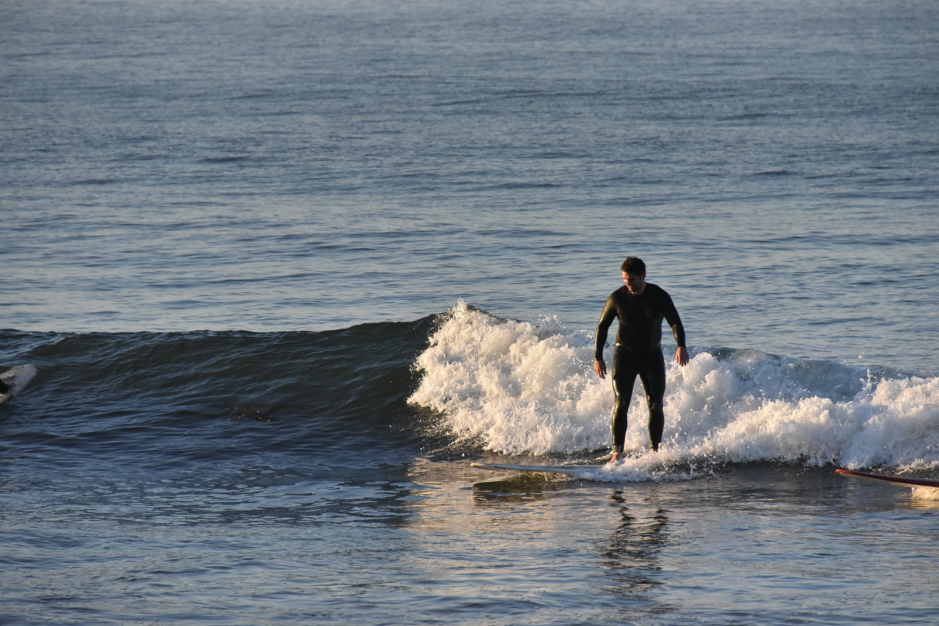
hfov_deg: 6.9
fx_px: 7825
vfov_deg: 4.6
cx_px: 470
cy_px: 313
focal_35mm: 300
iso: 3200
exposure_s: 1/4000
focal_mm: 300
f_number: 9
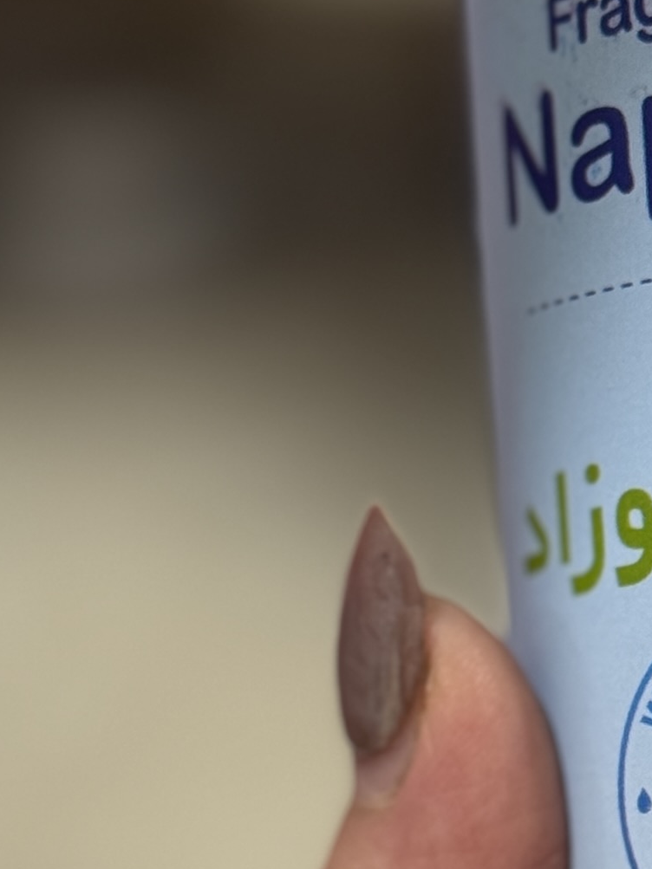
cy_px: 947
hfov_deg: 7.6
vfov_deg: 10.1
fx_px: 4848
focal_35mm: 193
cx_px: 899
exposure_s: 1/102
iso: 100
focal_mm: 6.76
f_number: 1.78
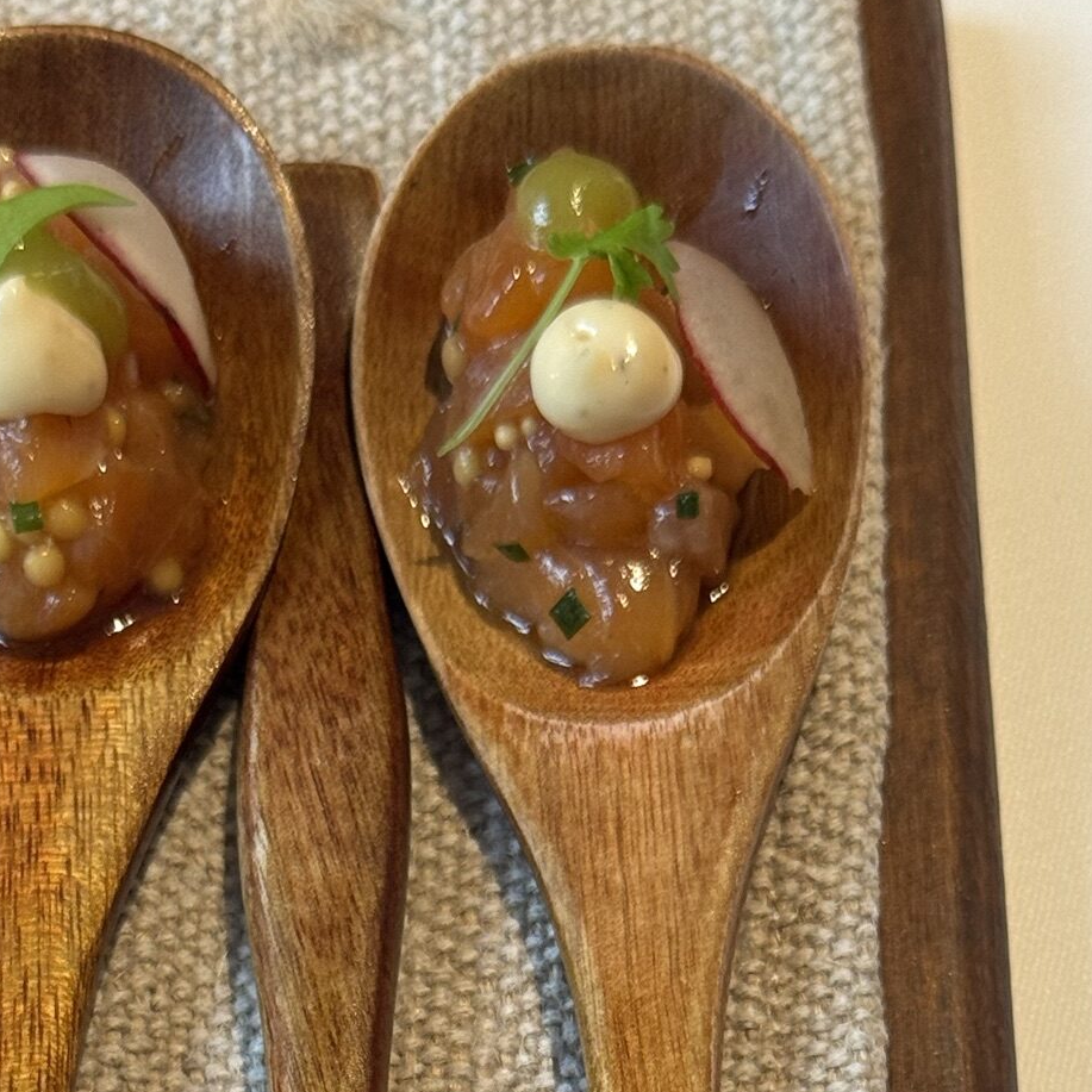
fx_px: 3962
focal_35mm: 111
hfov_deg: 15.7
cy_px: 1377
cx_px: 380
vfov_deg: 15.1
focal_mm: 6.76
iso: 100
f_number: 1.78
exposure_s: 1/60
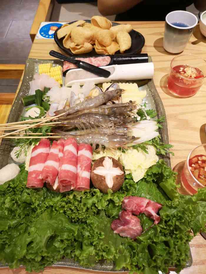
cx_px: 103
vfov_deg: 65.3
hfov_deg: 51.4
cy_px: 137
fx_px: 214
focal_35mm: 27
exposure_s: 1/100
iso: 640
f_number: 1.8
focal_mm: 3.95
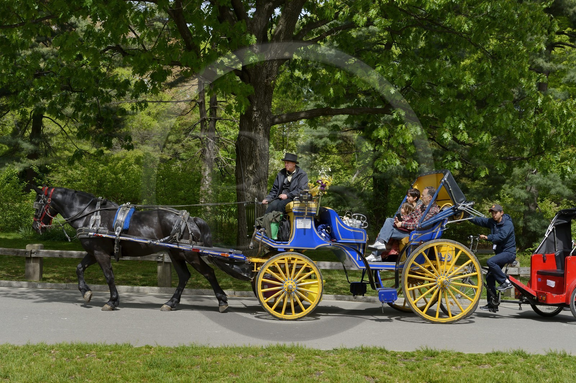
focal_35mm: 50
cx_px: 288
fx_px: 799
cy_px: 192
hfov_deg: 39.6
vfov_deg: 26.9
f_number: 11
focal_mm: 50
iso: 400
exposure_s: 1/320
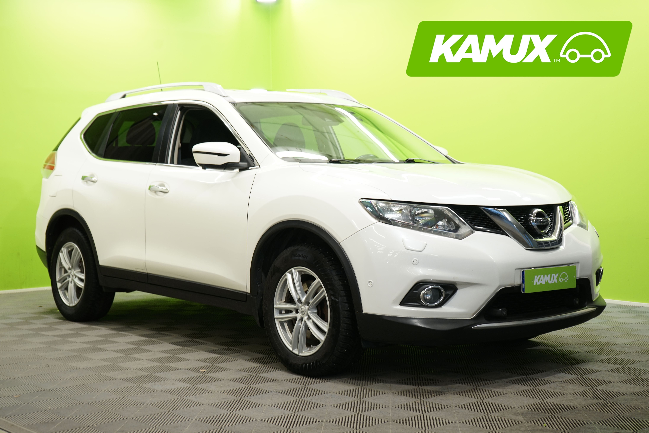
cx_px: 324
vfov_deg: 25.5
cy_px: 216
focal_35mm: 53
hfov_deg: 37.5
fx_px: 955
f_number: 5
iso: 250
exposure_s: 1/13
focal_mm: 53
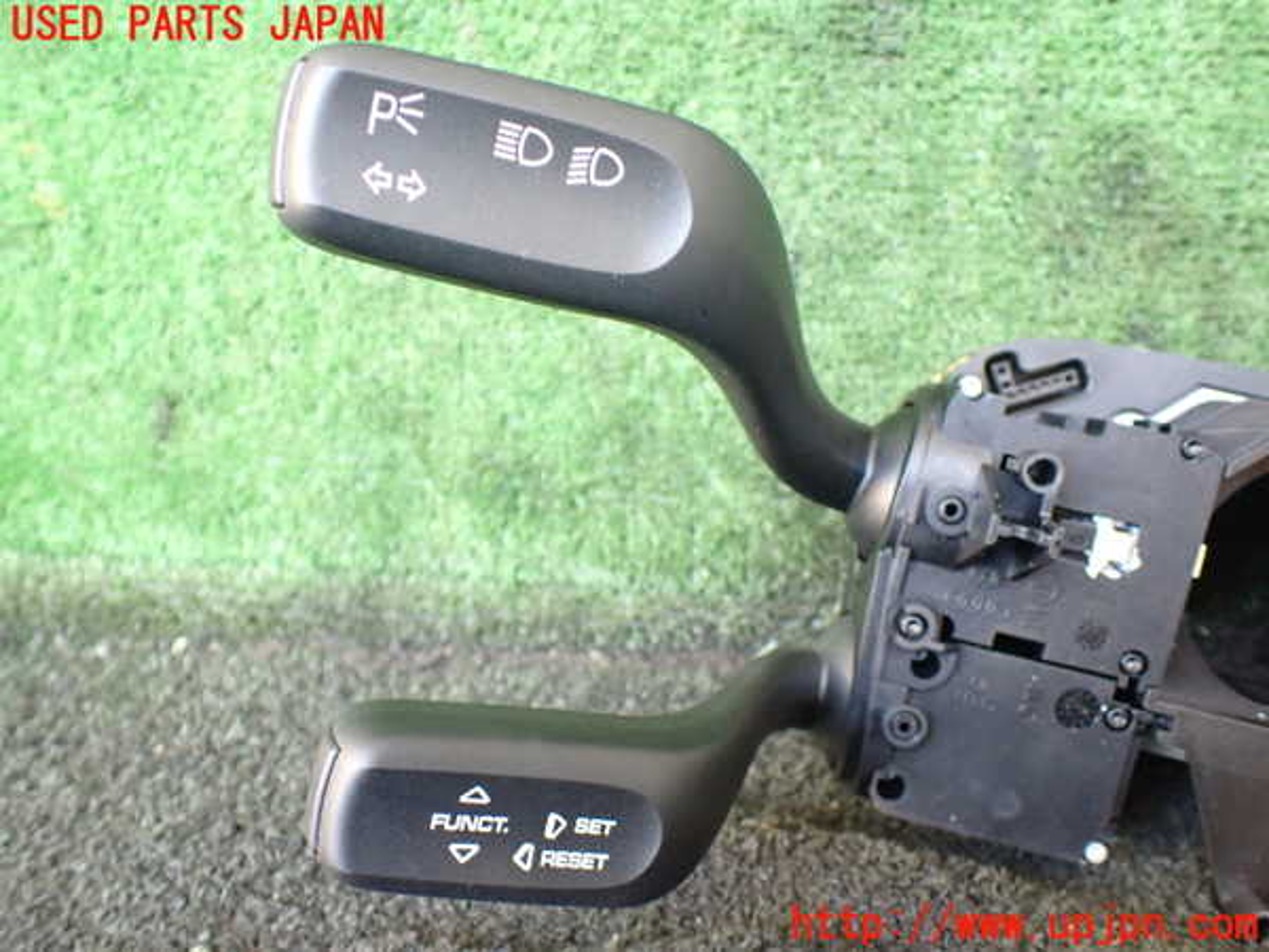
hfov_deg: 60.0
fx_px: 1100
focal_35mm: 30
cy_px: 476
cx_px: 634
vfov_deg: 46.8
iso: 800
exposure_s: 1/80
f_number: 2.3
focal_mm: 5.4
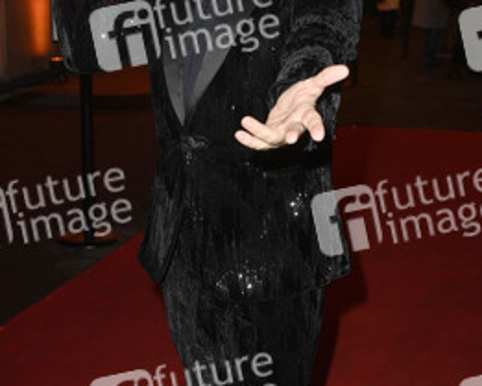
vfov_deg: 22.1
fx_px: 985
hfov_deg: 27.5
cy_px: 120
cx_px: 238
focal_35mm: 69
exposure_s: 1/60
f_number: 5.6
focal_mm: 48
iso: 1000
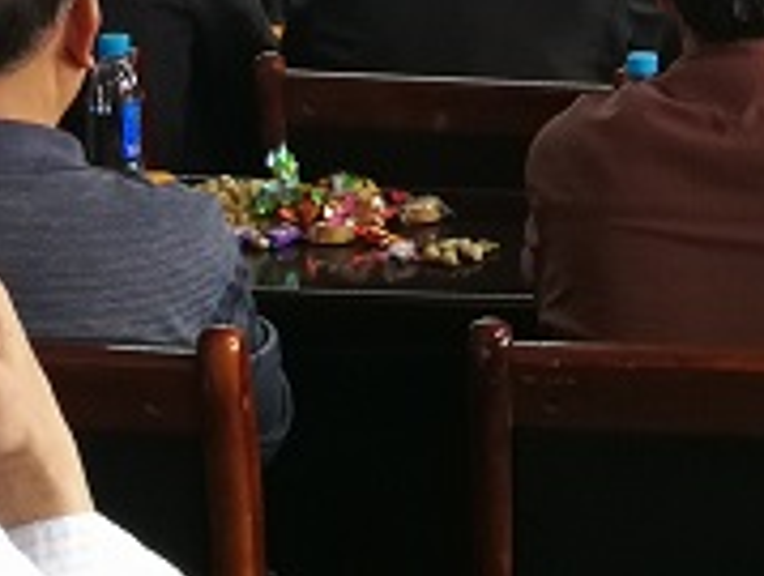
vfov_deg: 12.3
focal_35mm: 117
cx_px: 653
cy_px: -211
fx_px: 2587
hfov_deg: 16.6
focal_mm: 3.95
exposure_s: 1/33.3
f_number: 1.8
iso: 200
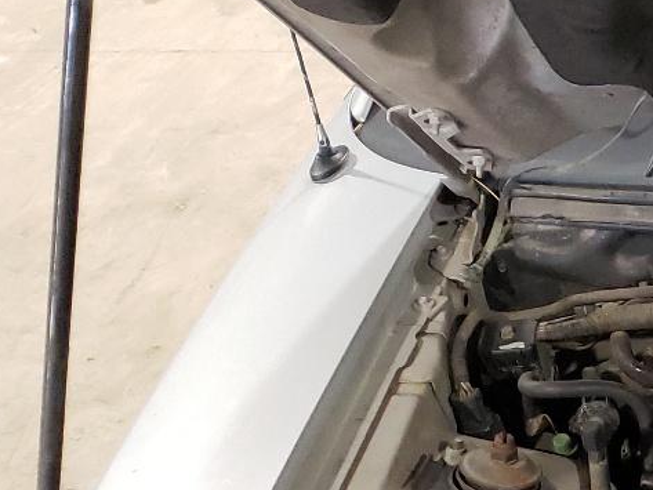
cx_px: 1051
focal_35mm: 88
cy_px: 548
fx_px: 1660
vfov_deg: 16.3
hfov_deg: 18.9
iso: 311
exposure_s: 1/30
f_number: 1.5
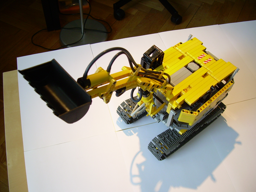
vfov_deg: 37.7
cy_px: 96
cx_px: 128
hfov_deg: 49.0
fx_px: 281
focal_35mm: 38
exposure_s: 1/60
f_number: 2.8
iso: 109
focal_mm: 6.3
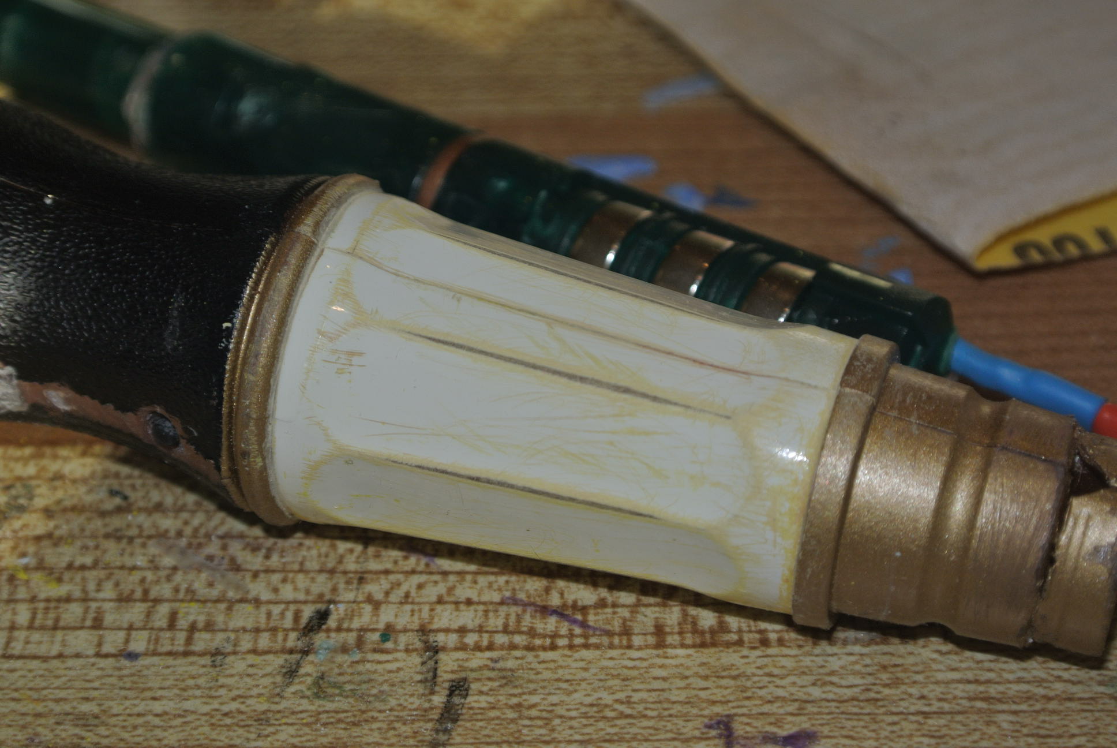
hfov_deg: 25.0
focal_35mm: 81
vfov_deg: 16.9
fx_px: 2516
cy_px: 374
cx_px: 558
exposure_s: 1/60
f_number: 5.6
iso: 125
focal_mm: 30
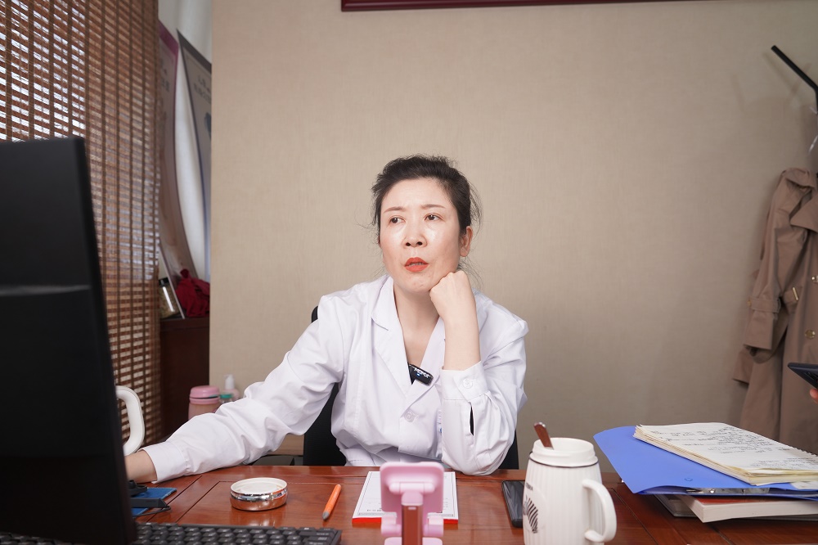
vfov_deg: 43.6
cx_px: 409
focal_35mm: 30
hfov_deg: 61.9
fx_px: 681
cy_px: 272
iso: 400
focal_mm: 30
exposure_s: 1/50
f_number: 4.5
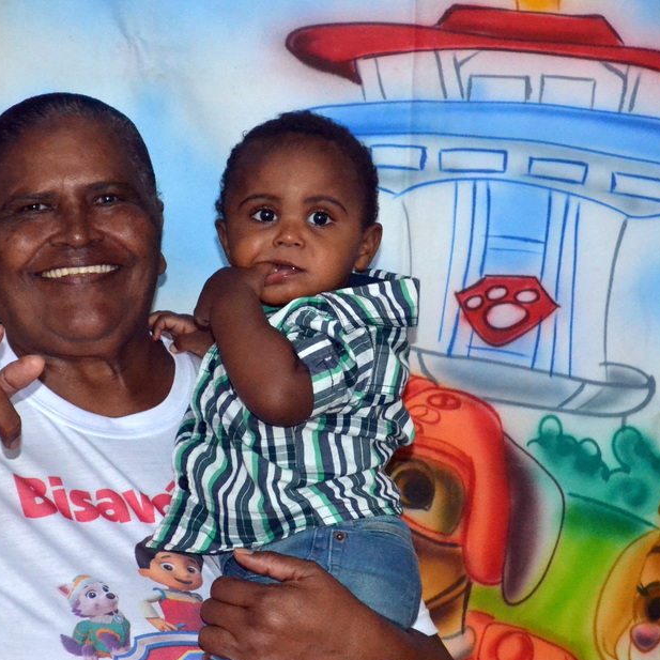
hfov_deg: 14.6
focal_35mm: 119
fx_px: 2567
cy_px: 308
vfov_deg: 14.7
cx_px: 221
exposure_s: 1/60
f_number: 5.3
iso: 3200
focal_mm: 48
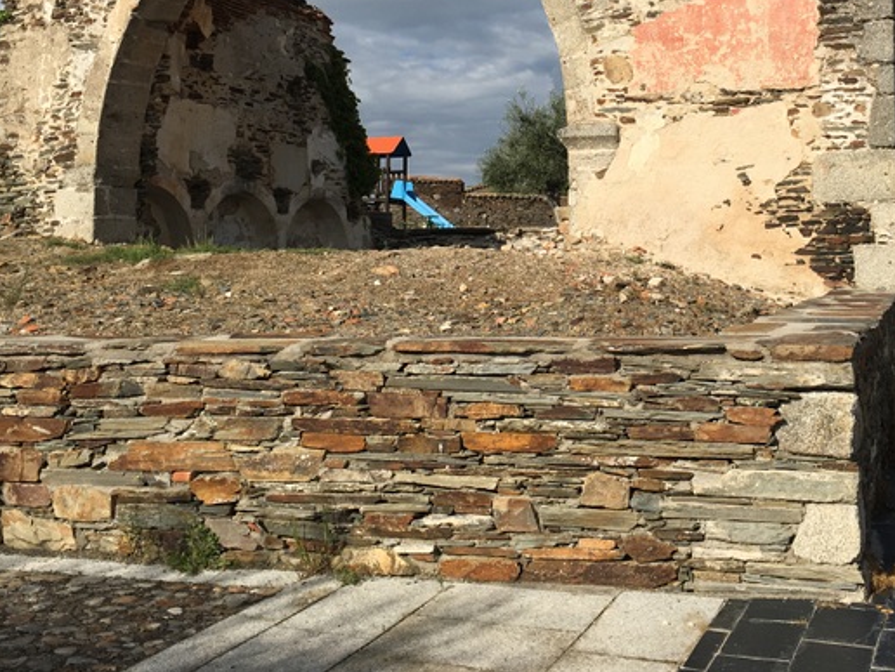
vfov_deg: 31.6
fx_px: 1163
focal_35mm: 45
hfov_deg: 41.7
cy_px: 168
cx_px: 565
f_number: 2.2
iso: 25
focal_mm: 4.15
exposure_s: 1/2481
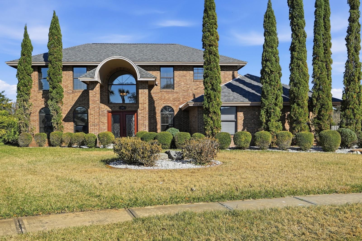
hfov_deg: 54.4
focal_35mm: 35
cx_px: 181
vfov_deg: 37.8
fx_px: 352
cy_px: 120
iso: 160
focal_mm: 23.5
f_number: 4
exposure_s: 1/8000
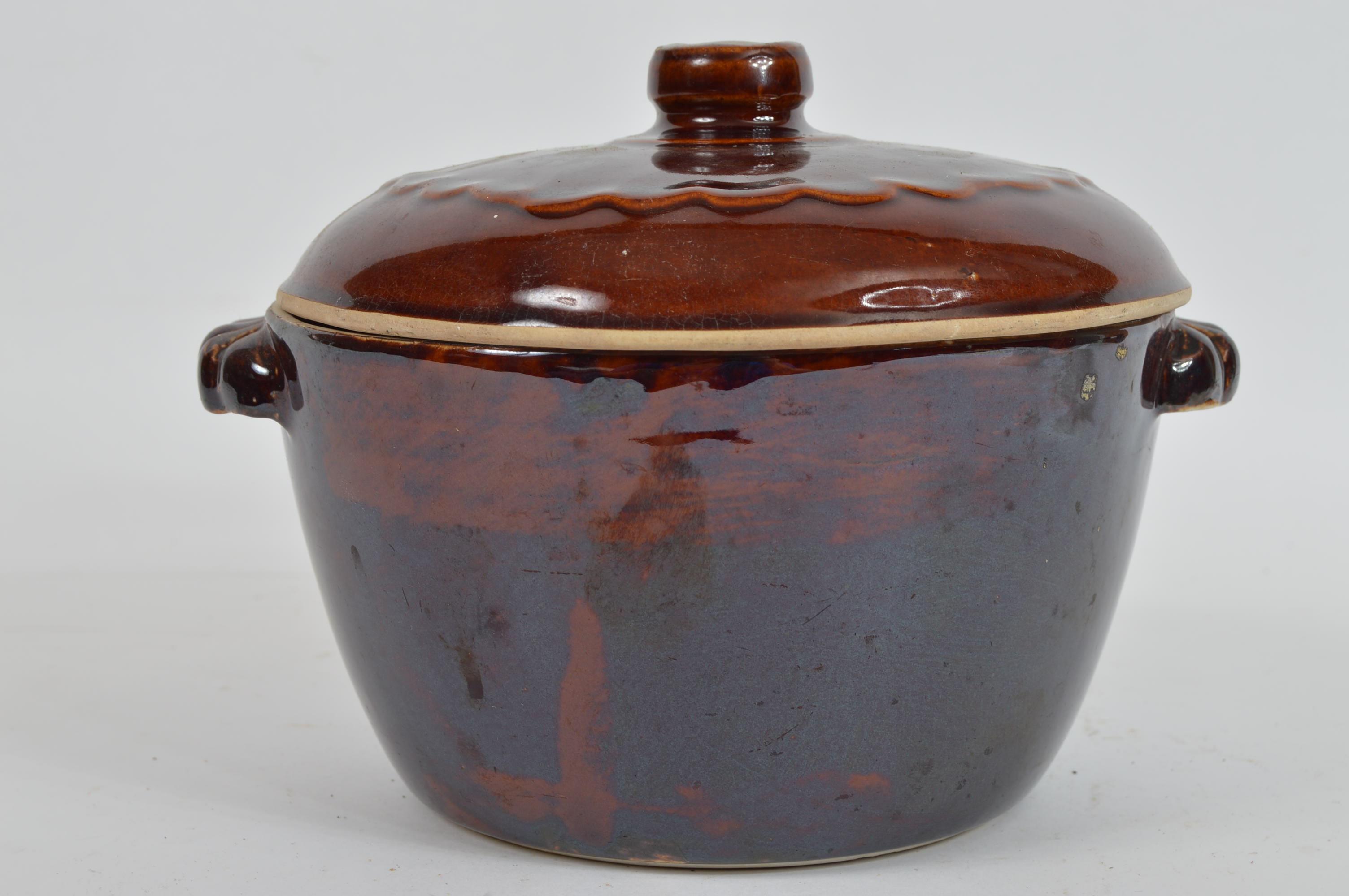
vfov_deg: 19.7
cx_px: 674
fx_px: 2583
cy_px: 448
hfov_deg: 29.3
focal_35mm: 69
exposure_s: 1/80
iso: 100
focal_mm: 46
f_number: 9
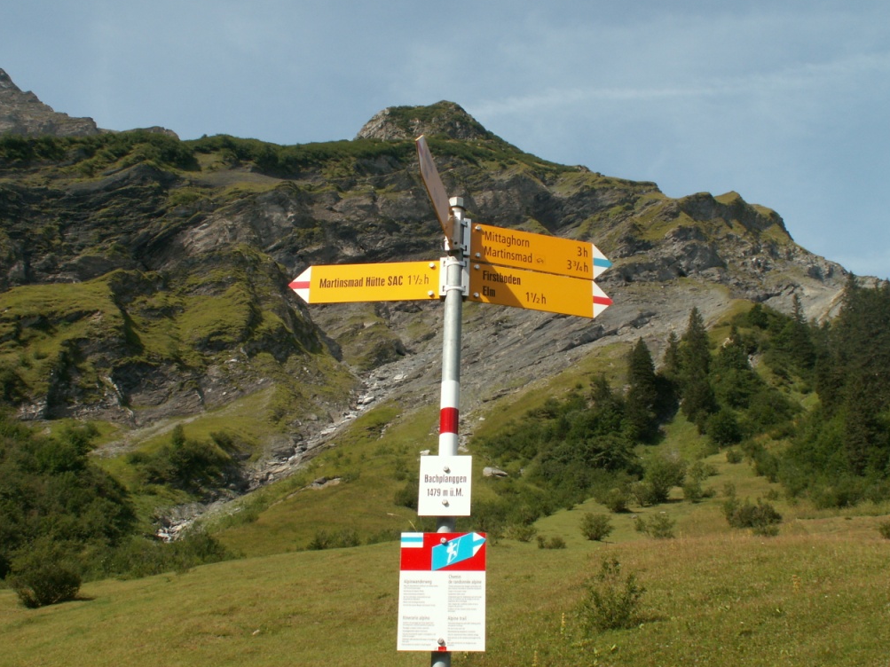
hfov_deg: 38.9
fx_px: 1260
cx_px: 453
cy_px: 327
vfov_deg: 29.7
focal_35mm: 49
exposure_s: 1/125
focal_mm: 8.01
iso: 50
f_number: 8
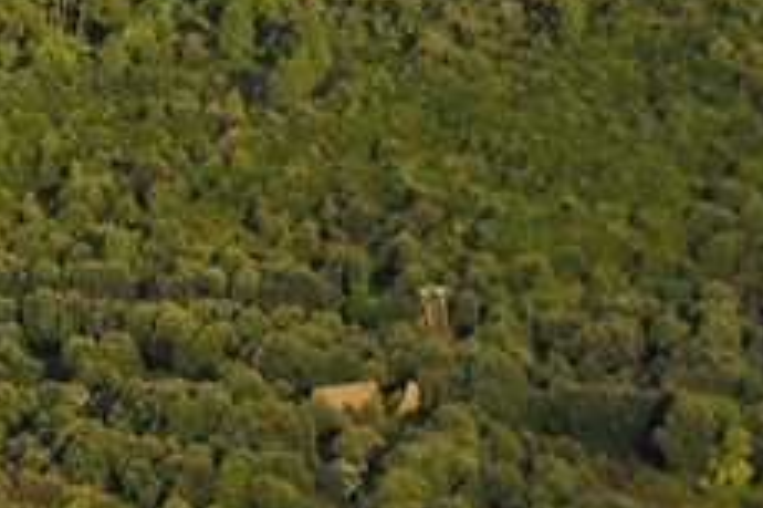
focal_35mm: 488
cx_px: -1755
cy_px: -86
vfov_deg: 2.8
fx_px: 10335
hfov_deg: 4.1
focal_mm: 70
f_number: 5.6
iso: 200
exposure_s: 1/250
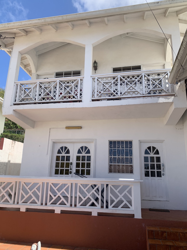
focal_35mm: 26
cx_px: 94
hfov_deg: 53.1
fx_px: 187
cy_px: 125
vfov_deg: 67.3
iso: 25
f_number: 1.8
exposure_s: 1/1610
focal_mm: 4.25
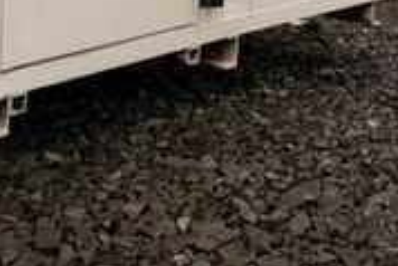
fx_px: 929
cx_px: 291
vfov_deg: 14.5
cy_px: -194
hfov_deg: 24.0
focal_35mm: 84
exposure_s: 1/395
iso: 80
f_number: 1.78
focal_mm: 6.76
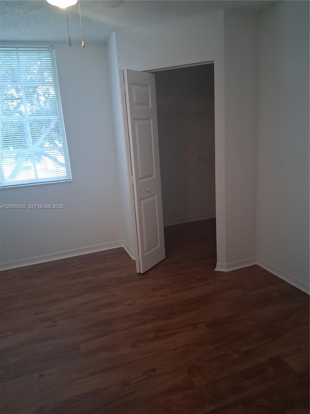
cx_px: 155
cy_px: 207
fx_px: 310
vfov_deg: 67.3
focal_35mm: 26
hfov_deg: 53.1
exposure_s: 1/120
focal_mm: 3.98
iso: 320
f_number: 1.8
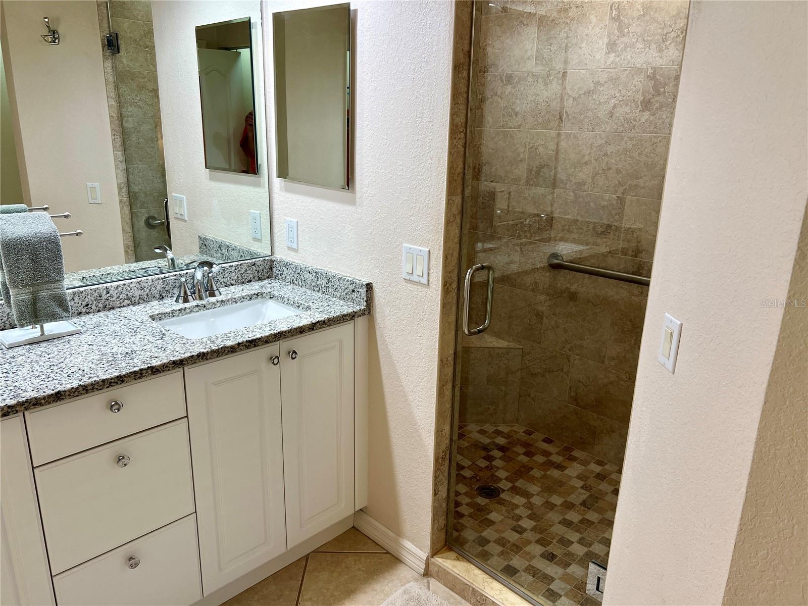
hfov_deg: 67.3
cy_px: 303
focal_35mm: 26
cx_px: 404
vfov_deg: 53.1
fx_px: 607
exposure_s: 1/120
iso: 80
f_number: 1.5
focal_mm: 5.7
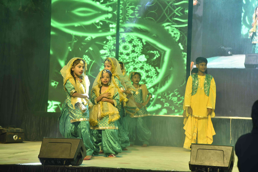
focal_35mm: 105
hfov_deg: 19.5
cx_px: 129
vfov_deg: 13.0
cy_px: 86
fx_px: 752
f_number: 5
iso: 500
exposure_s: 1/160
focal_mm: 105
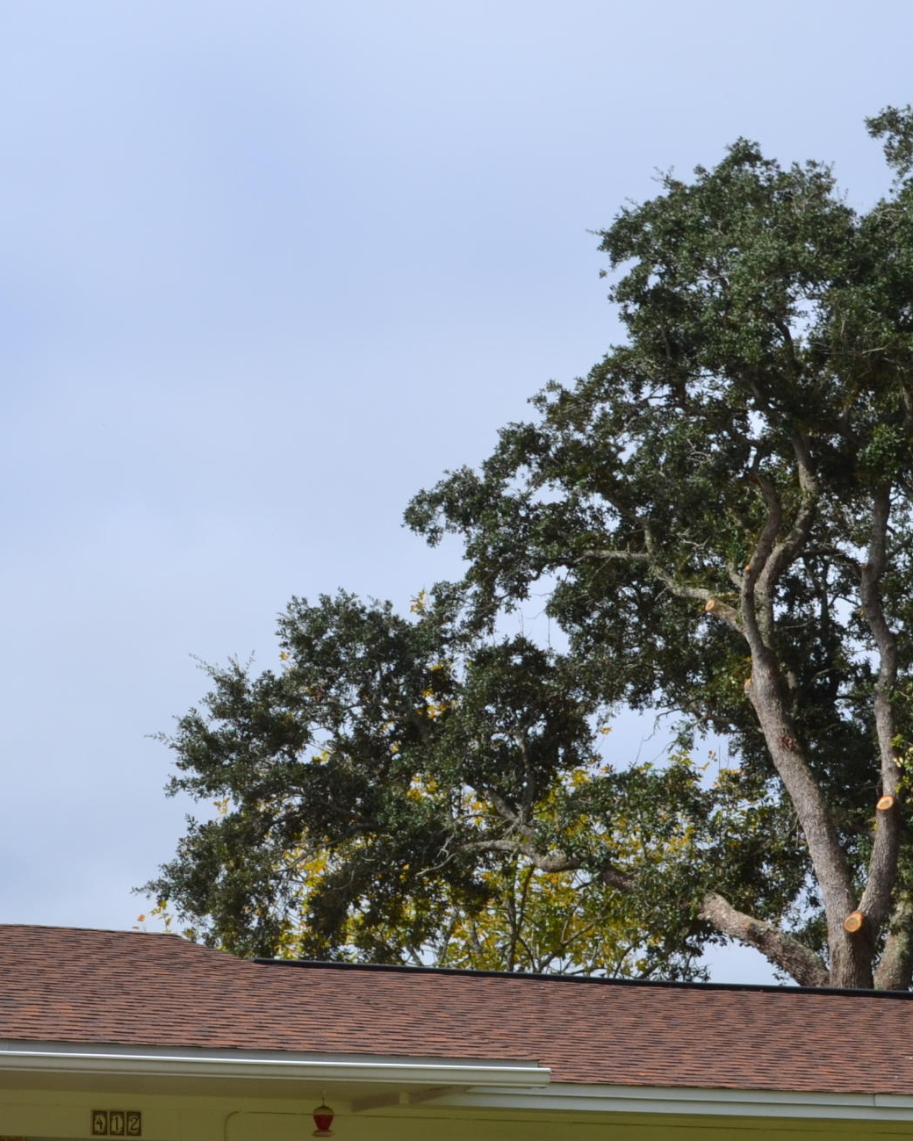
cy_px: 810
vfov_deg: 18.4
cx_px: 297
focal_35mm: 104
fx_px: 3511
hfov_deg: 14.8
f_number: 8
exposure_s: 1/250
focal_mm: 32
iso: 100
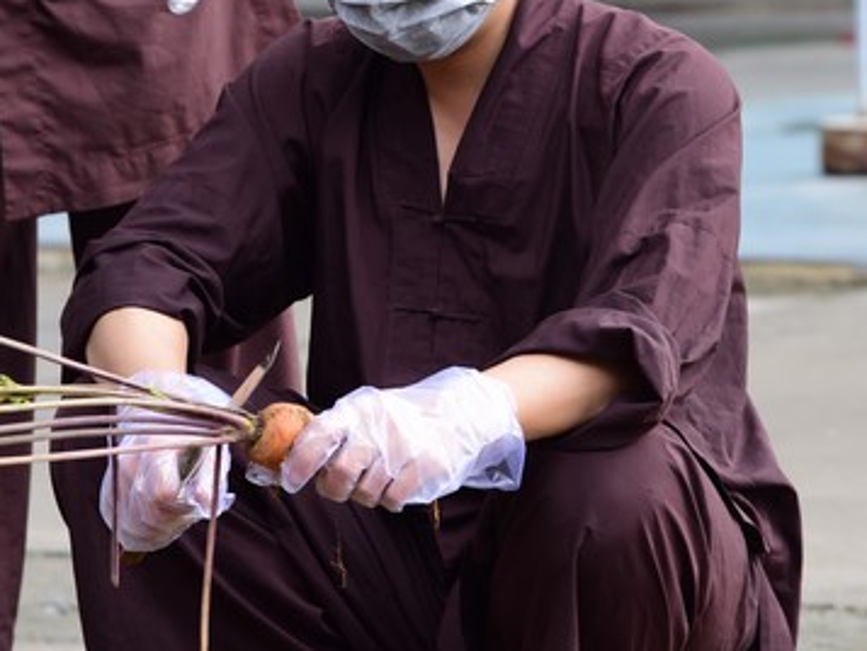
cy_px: 85
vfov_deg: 8.1
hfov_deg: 10.7
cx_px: 447
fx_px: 4610
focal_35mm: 184
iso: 320
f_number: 5.6
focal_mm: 105
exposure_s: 1/125
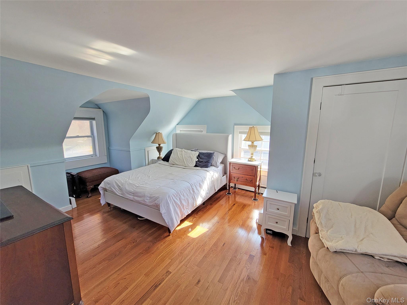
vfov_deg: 89.9
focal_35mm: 13
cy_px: 152
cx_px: 204
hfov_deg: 106.2
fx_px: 153
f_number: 2.2
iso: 80
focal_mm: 2.2
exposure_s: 1/60
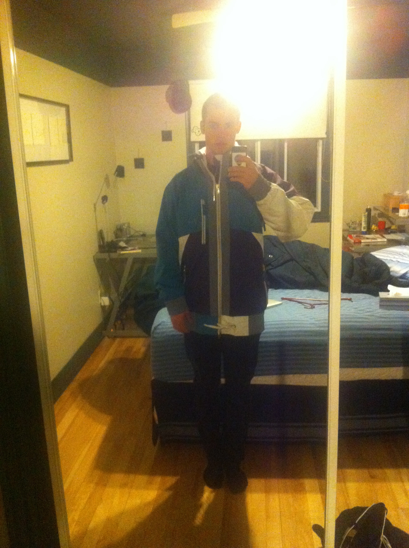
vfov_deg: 52.7
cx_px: 204
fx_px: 553
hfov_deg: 40.6
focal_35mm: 35
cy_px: 274
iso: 1000
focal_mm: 3.85
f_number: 2.8
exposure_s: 1/17
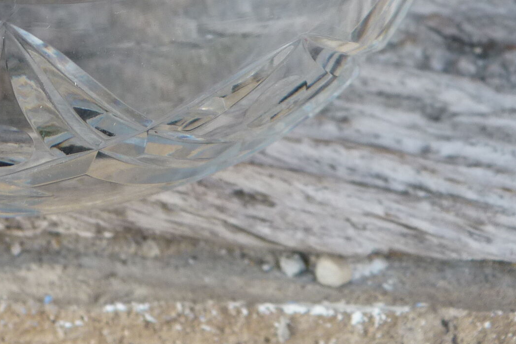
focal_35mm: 86
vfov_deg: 15.2
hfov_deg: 22.9
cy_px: -86
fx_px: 1233
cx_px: 25
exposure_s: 1/100
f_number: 3
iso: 80
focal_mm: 6.2
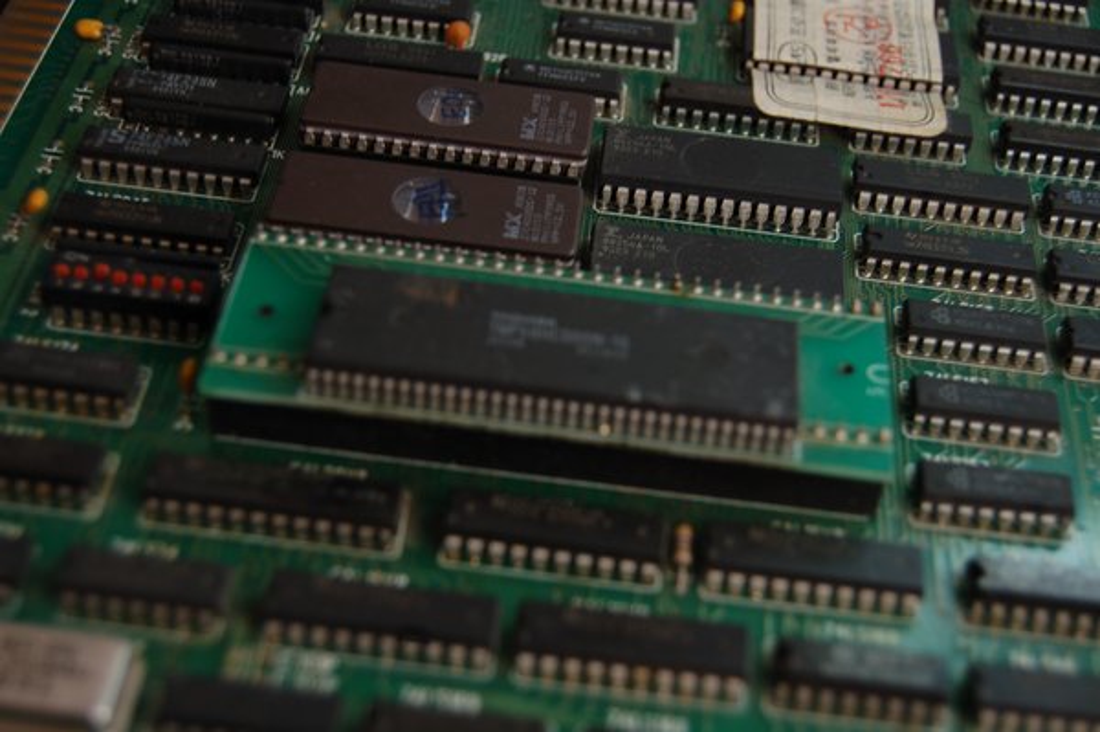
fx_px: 1740
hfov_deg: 35.1
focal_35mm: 57
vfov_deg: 23.7
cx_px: 550
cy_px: 366
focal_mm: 38
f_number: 5
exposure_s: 1/30
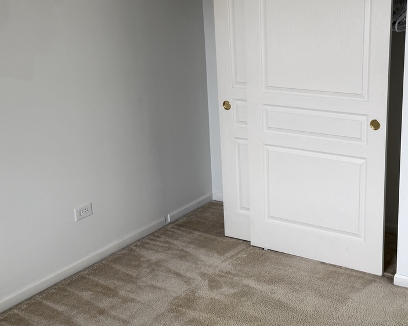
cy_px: 133
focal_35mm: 48
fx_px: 579
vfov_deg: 31.4
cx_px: 294
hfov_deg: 38.0
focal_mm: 6.76
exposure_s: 1/121
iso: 125
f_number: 1.78
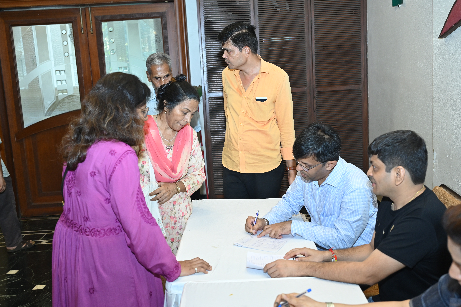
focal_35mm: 37
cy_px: 154
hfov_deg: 51.9
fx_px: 473
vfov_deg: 35.9
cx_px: 230
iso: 1250
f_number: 4.5
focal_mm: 37
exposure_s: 1/200
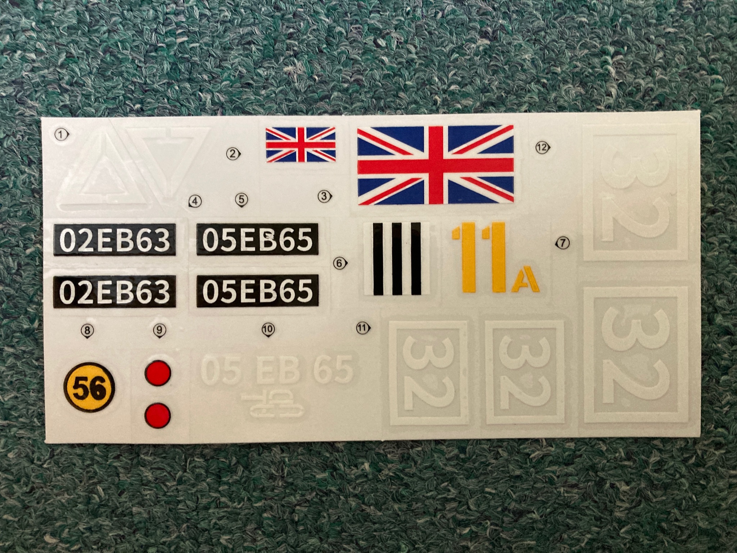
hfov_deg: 63.4
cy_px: 276
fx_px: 596
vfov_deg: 49.7
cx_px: 368
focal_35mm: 28
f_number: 1.8
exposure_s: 1/38
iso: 400
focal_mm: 3.99
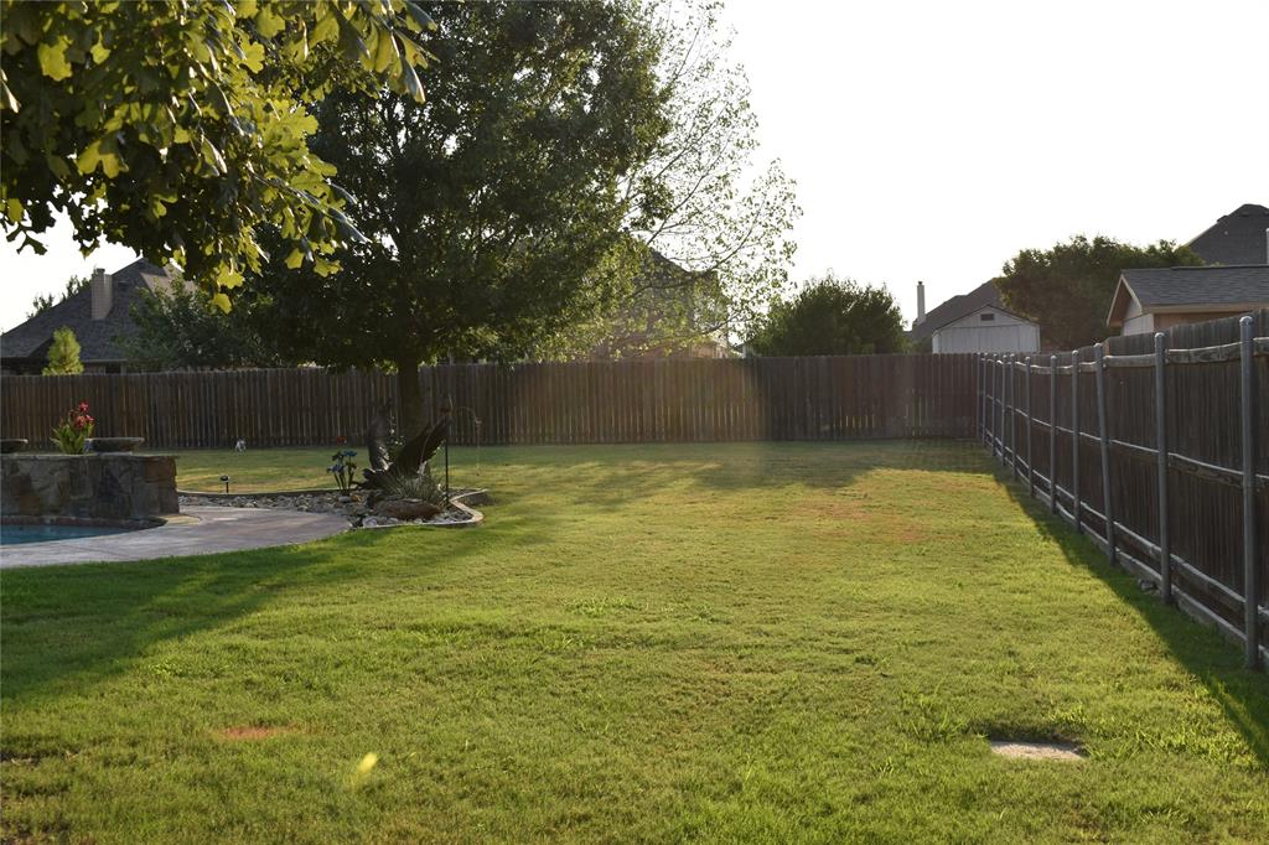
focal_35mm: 40
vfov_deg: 33.0
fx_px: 1427
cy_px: 422
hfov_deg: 47.9
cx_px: 634
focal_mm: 27
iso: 100
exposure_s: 1/200
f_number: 7.1
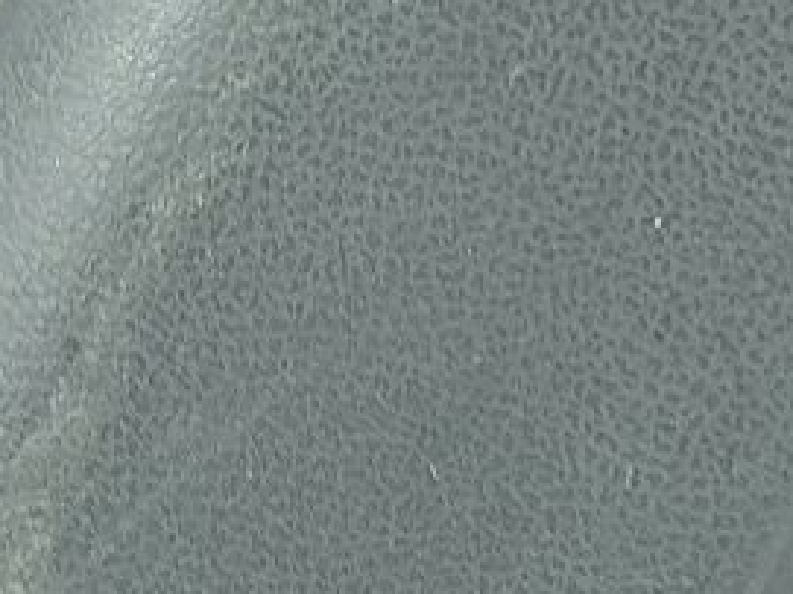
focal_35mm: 123
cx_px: 967
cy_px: 296
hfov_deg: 15.4
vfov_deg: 12.0
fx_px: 2816
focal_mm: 5.23
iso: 250
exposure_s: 1/25
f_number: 1.8
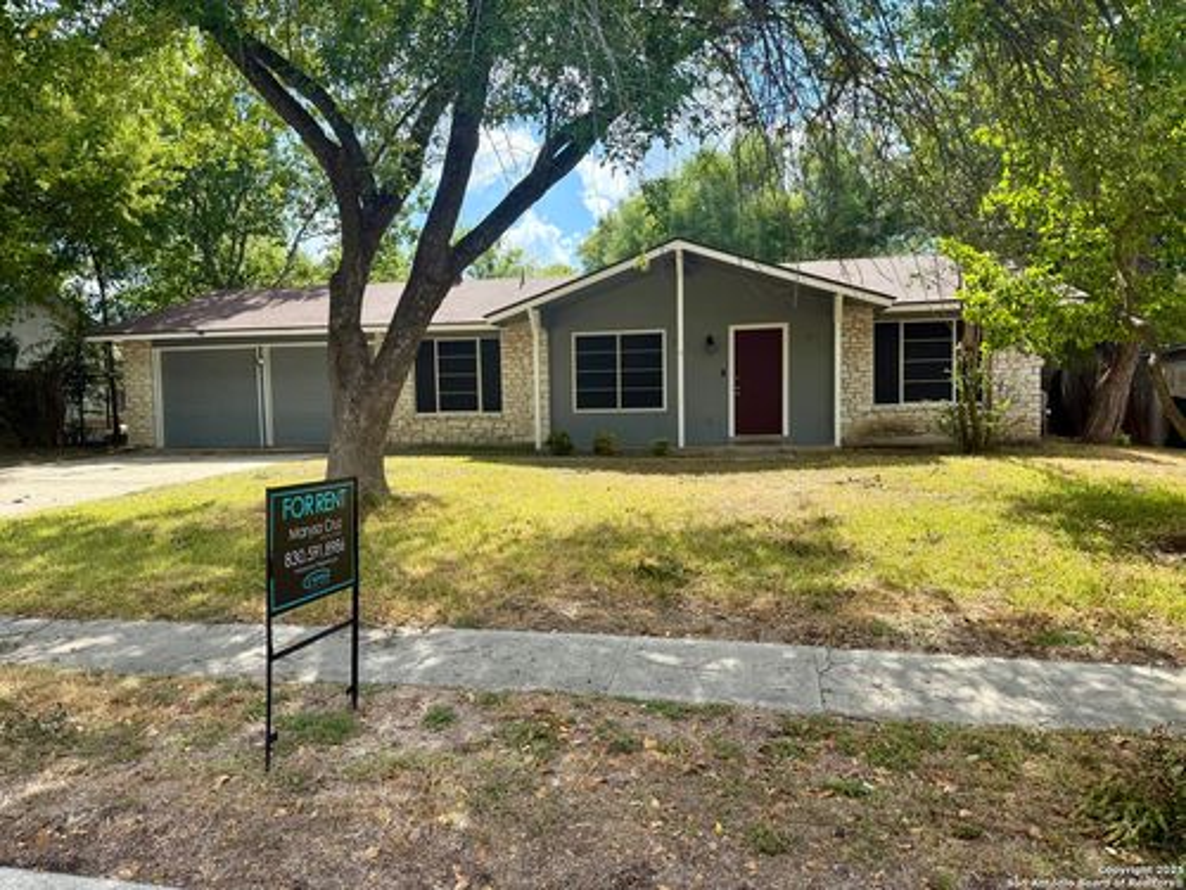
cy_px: 445
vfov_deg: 56.8
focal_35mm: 24
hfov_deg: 71.6
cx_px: 593
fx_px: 822
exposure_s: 1/2445
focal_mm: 6.76
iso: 100
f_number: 1.78
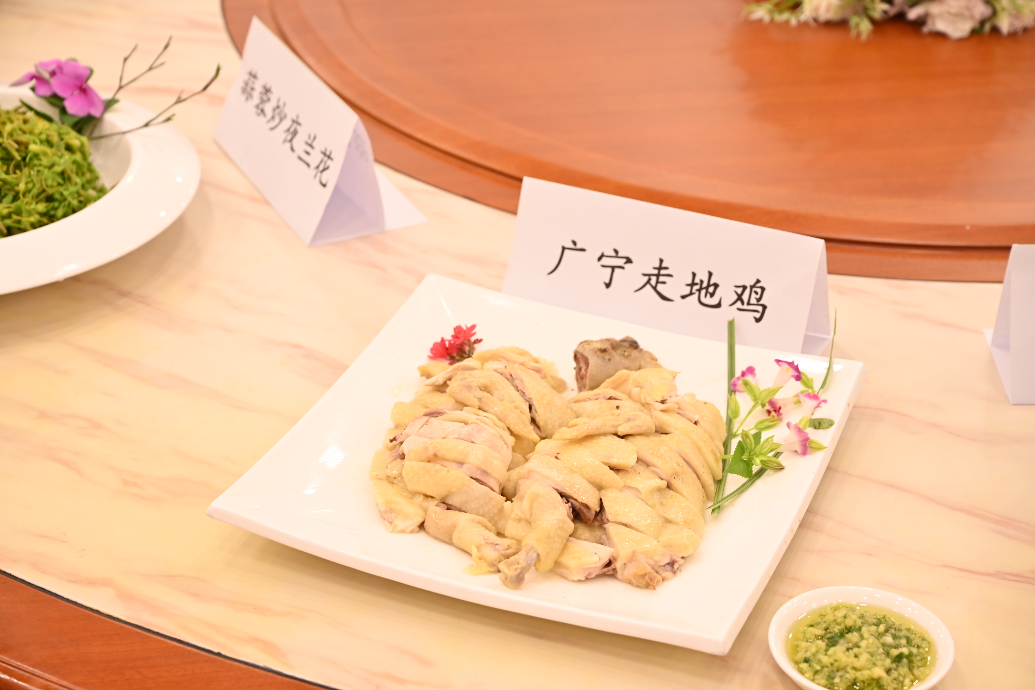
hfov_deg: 28.8
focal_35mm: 70
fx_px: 2012
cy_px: 345
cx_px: 518
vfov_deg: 19.5
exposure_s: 1/30
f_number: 6.3
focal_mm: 70
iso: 640
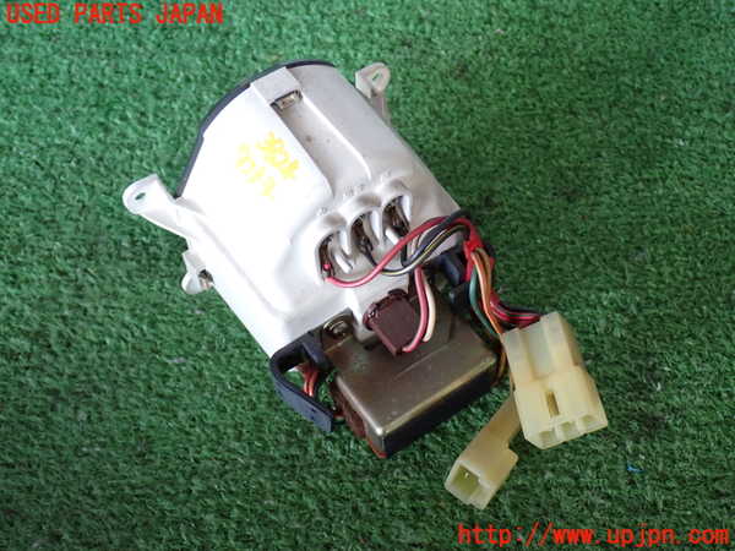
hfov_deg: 42.9
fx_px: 934
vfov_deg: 32.9
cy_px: 276
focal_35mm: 44
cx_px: 368
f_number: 2.9
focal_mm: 7.84
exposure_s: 1/80
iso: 200
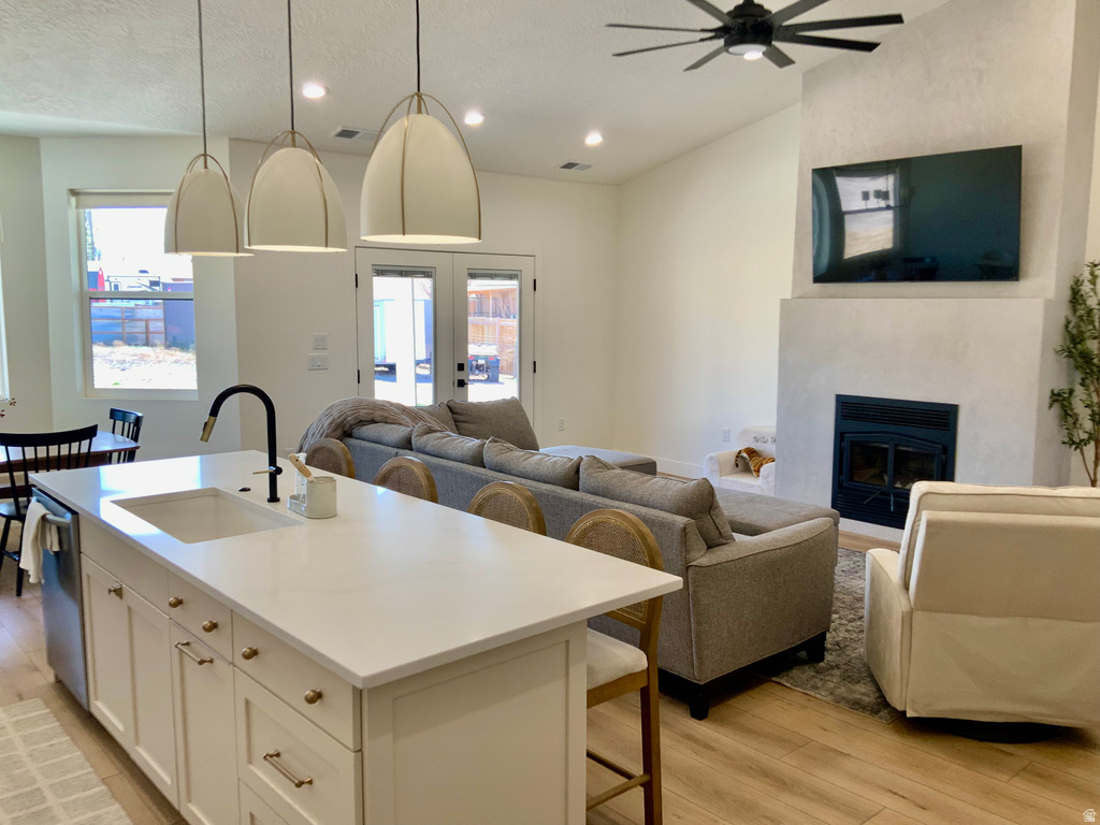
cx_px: 550
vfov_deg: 48.2
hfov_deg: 61.7
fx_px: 922
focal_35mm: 29
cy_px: 412
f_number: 1.8
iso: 32
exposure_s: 1/120
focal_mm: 3
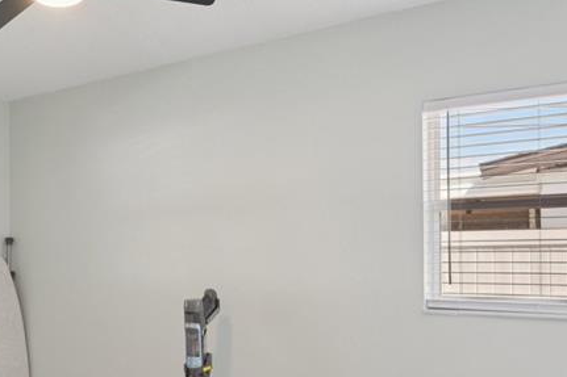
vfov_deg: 34.5
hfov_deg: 49.0
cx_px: 150
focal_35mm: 38
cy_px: 269
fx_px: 598
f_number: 8
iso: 400
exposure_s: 1/6
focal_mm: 16
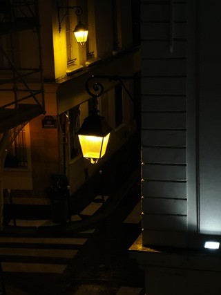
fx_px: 707
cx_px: 110
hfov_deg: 17.8
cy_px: 148
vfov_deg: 23.6
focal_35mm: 83
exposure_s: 1/50
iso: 125
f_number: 2.4
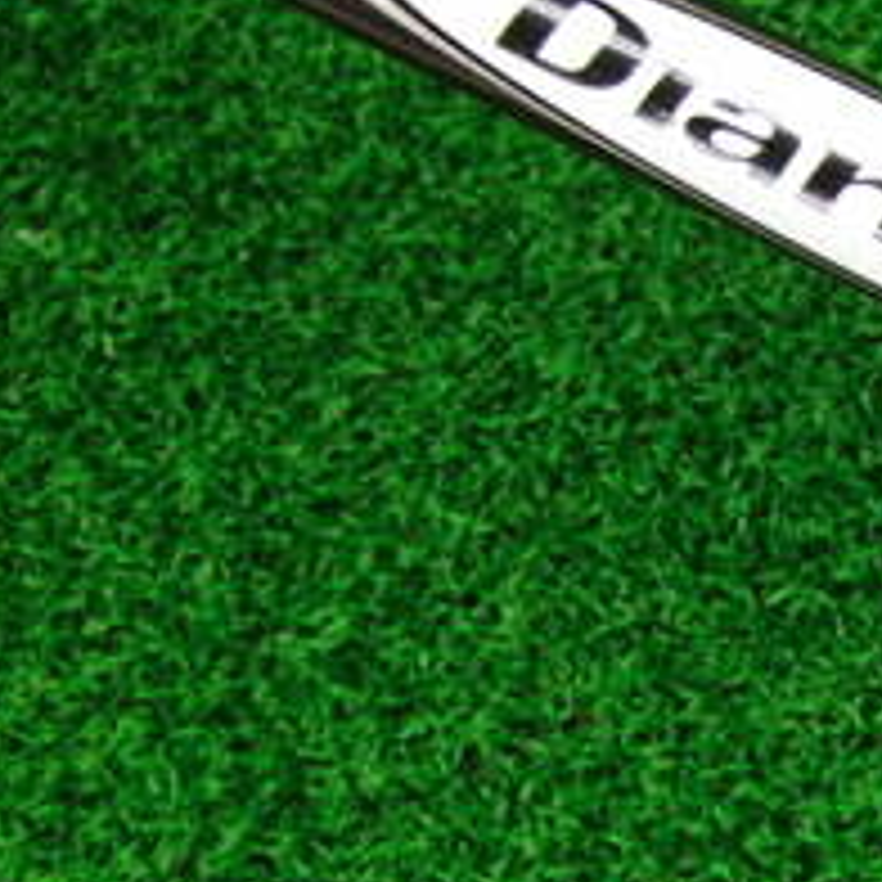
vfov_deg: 16.3
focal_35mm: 107
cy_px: 482
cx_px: 1413
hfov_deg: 14.8
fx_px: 3084
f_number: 3.6
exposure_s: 1/40
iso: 400
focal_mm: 6.42
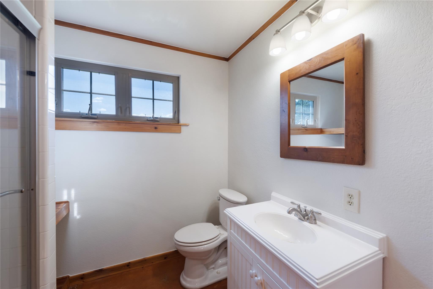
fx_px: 180
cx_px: 216
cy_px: 144
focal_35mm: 15
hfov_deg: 100.4
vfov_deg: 77.3
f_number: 8
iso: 400
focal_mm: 15
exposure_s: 1/13
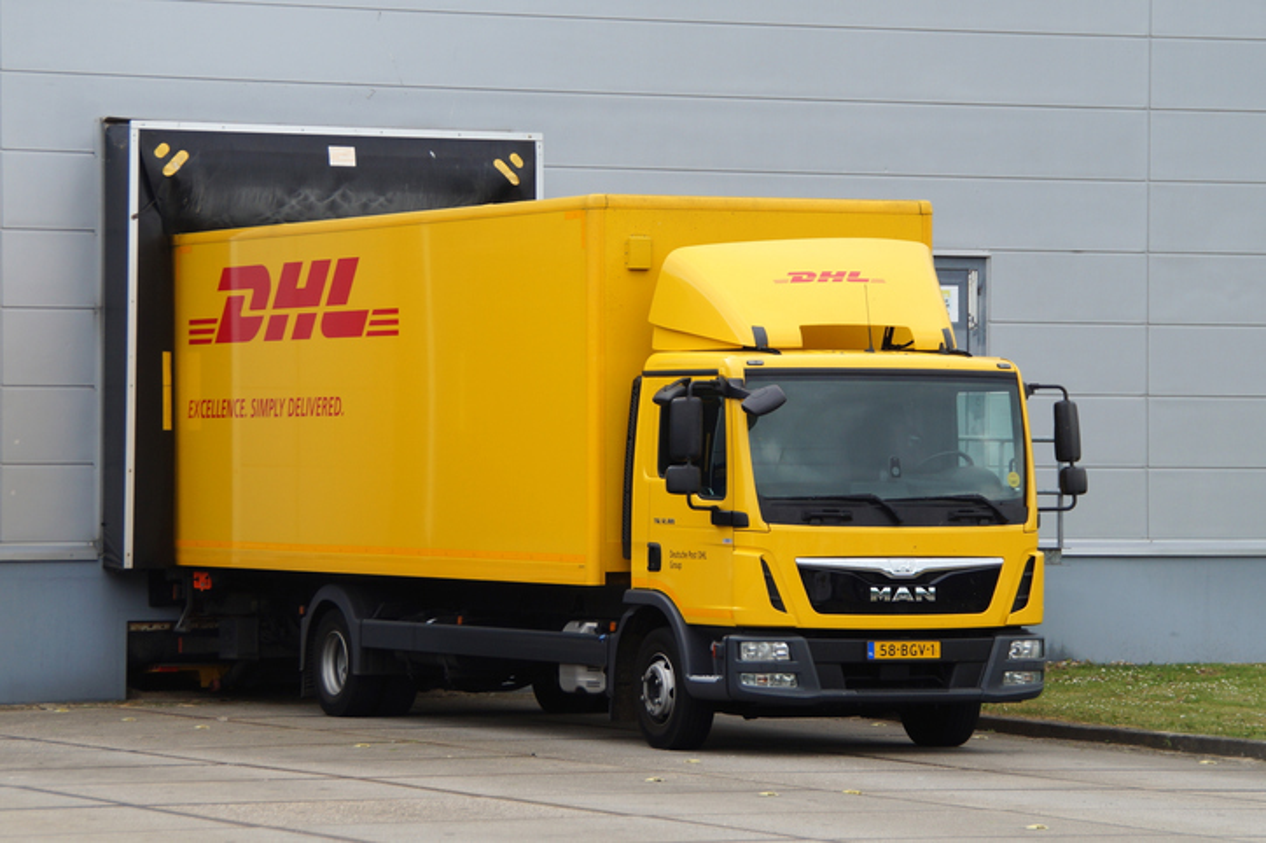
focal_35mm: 112
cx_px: 633
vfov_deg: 12.2
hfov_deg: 18.2
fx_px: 3954
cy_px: 422
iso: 100
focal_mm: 75
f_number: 6.3
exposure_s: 1/160
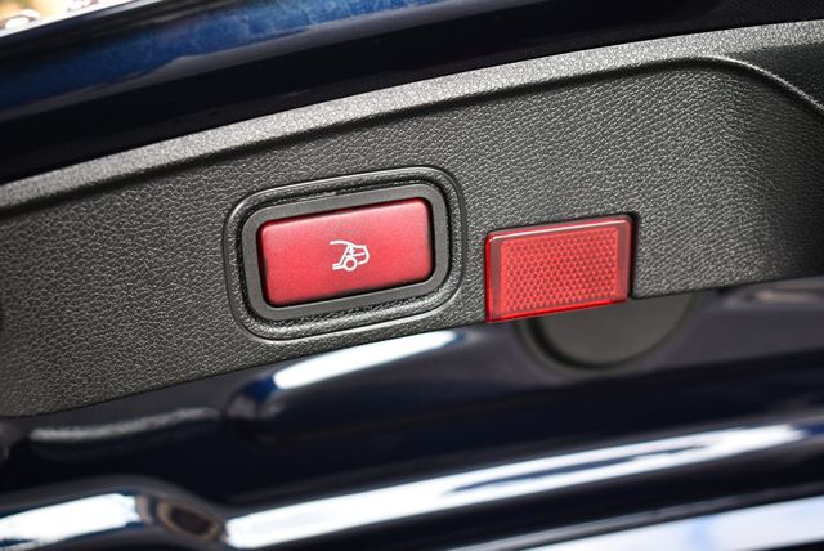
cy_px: 276
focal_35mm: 50
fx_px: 1145
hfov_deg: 39.6
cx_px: 412
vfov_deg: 27.0
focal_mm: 25
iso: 400
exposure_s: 1/250
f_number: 4
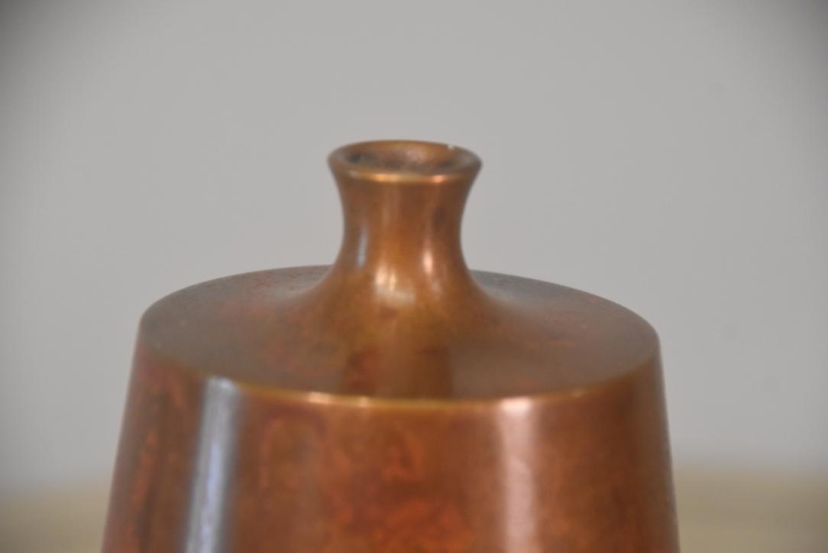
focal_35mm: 278
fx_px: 6383
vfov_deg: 5.0
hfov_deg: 7.4
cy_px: 276
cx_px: 414
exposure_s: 1/125
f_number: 6.3
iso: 2500
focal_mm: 185
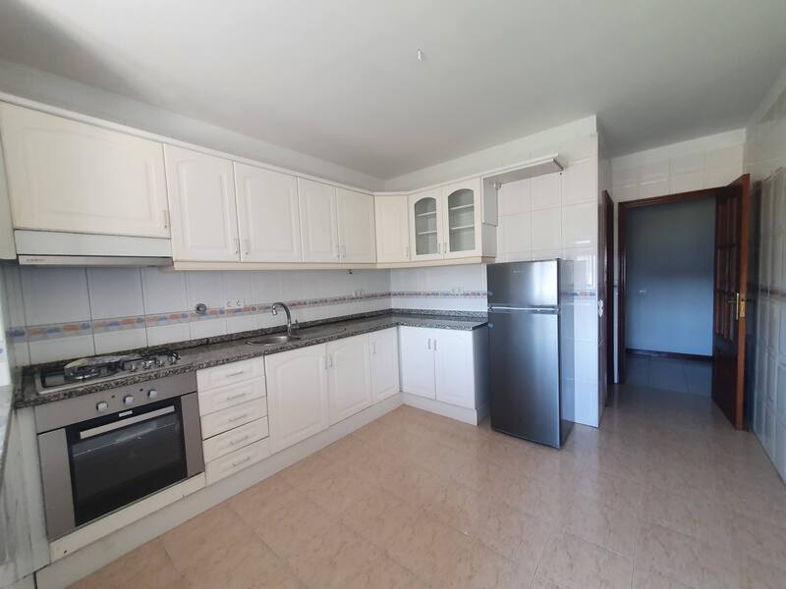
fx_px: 295
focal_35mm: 13
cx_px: 393
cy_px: 294
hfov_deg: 106.2
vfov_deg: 89.9
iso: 200
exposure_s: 1/50
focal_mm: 1.8
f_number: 2.2
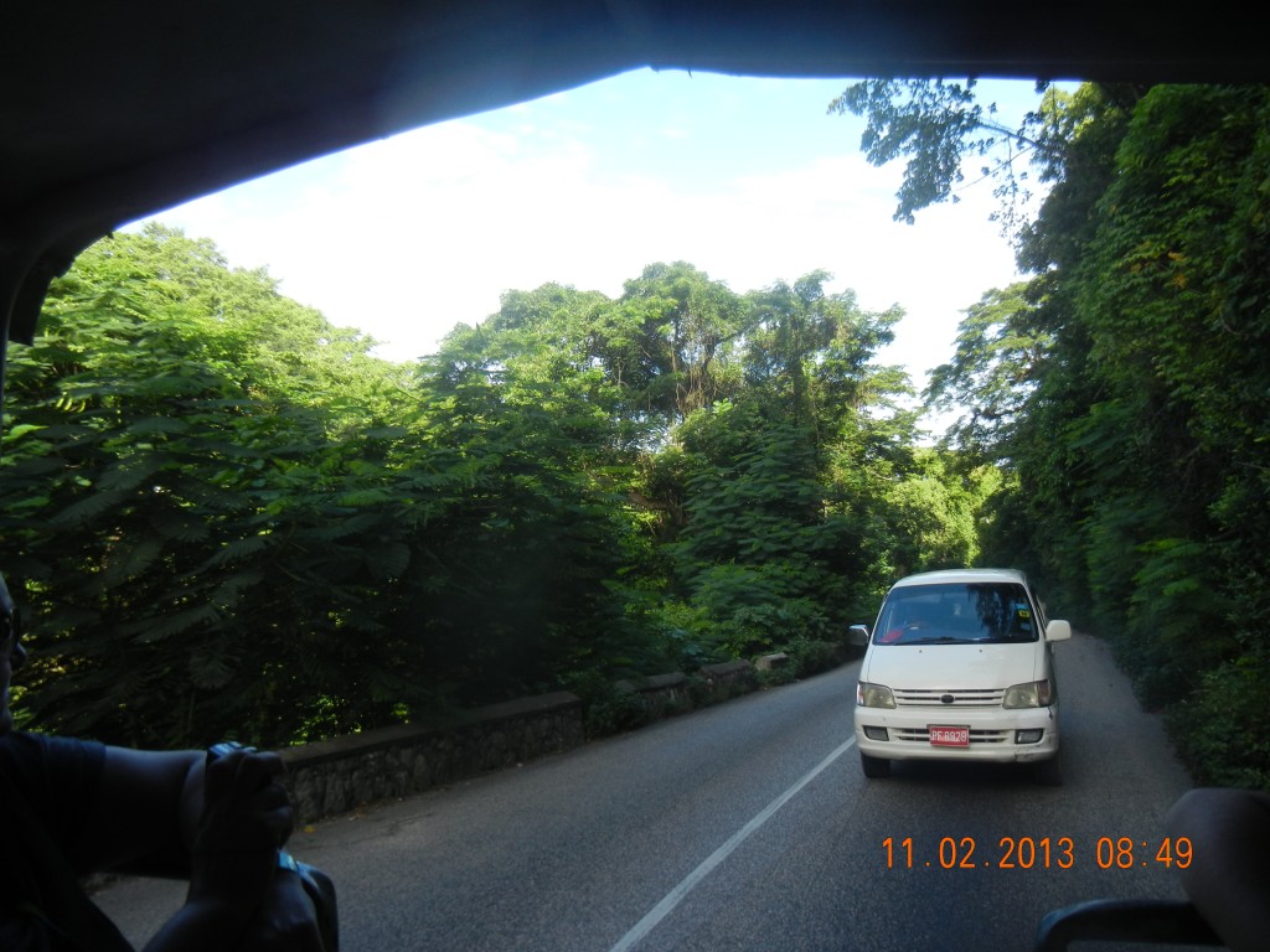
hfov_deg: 60.0
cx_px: 635
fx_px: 1101
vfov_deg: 46.8
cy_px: 476
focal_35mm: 30
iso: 160
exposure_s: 1/327
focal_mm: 5.4
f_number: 3.5
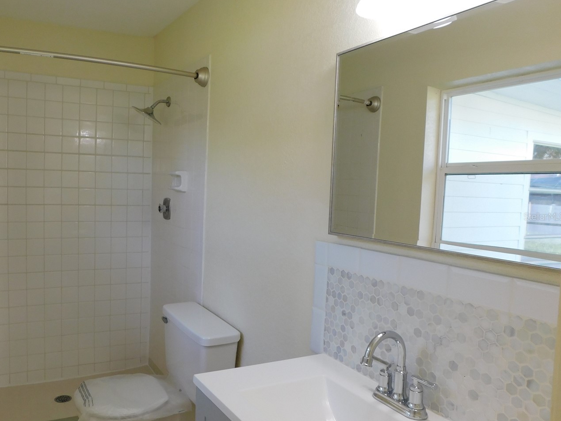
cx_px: 212
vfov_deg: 48.2
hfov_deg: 60.9
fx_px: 470
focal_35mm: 29
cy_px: 216
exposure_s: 1/60
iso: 125
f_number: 3
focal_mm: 4
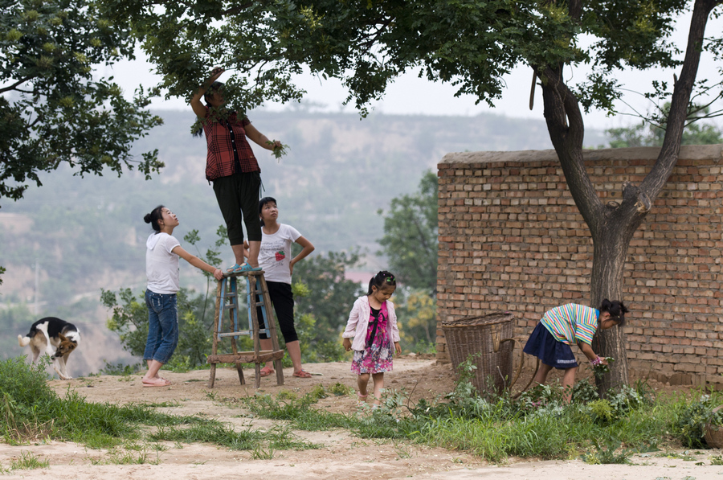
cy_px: 240
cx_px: 362
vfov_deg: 10.6
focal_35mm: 129
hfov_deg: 15.9
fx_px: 2587
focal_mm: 86
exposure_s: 1/500
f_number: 3.2
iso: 320
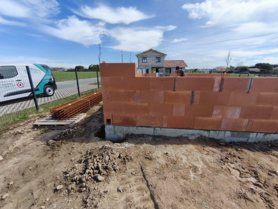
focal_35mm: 15
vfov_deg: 81.7
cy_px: 104
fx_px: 120
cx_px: 139
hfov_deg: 98.2
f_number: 2.2
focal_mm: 1.91
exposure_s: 1/1536
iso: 50
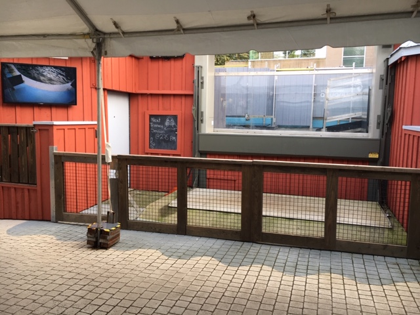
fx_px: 352
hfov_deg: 61.7
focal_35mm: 29
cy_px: 158
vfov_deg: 48.2
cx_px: 210
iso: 40
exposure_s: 1/120
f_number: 2.2
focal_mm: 4.15
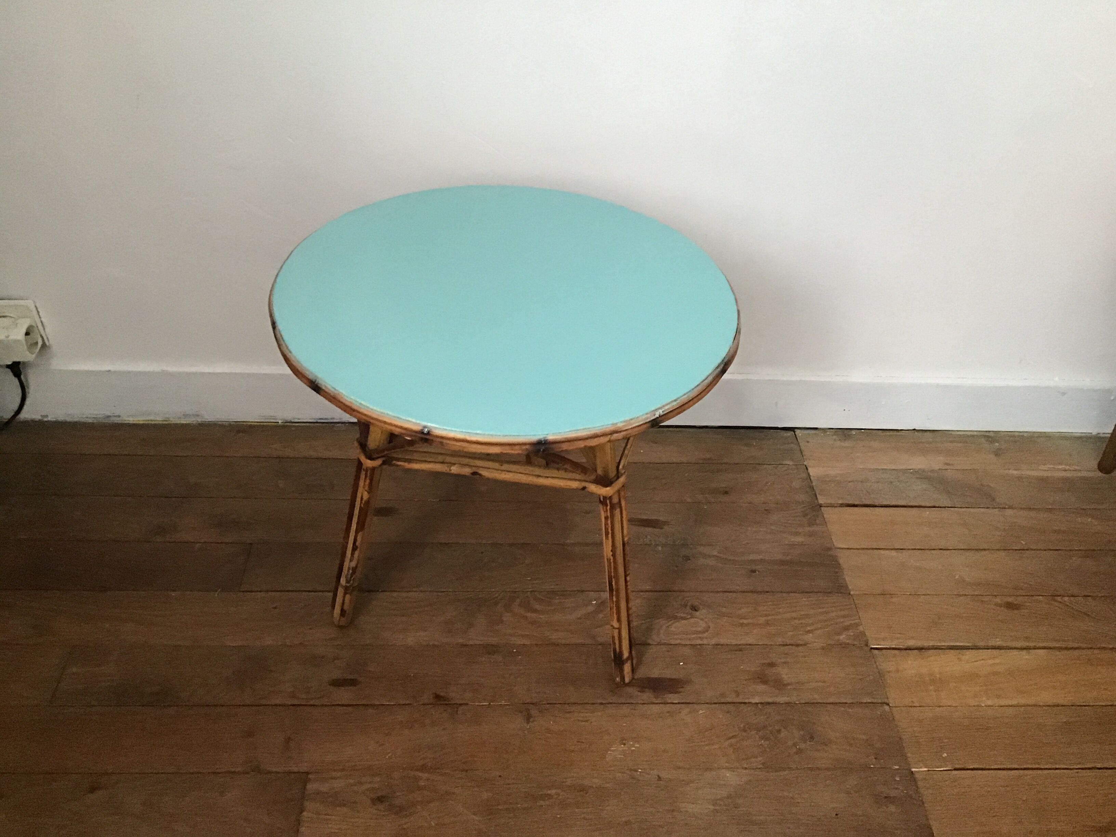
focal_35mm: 31
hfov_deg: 58.4
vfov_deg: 45.4
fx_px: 999
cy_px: 418
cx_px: 558
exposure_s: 1/33
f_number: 2.4
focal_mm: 3.3
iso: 250
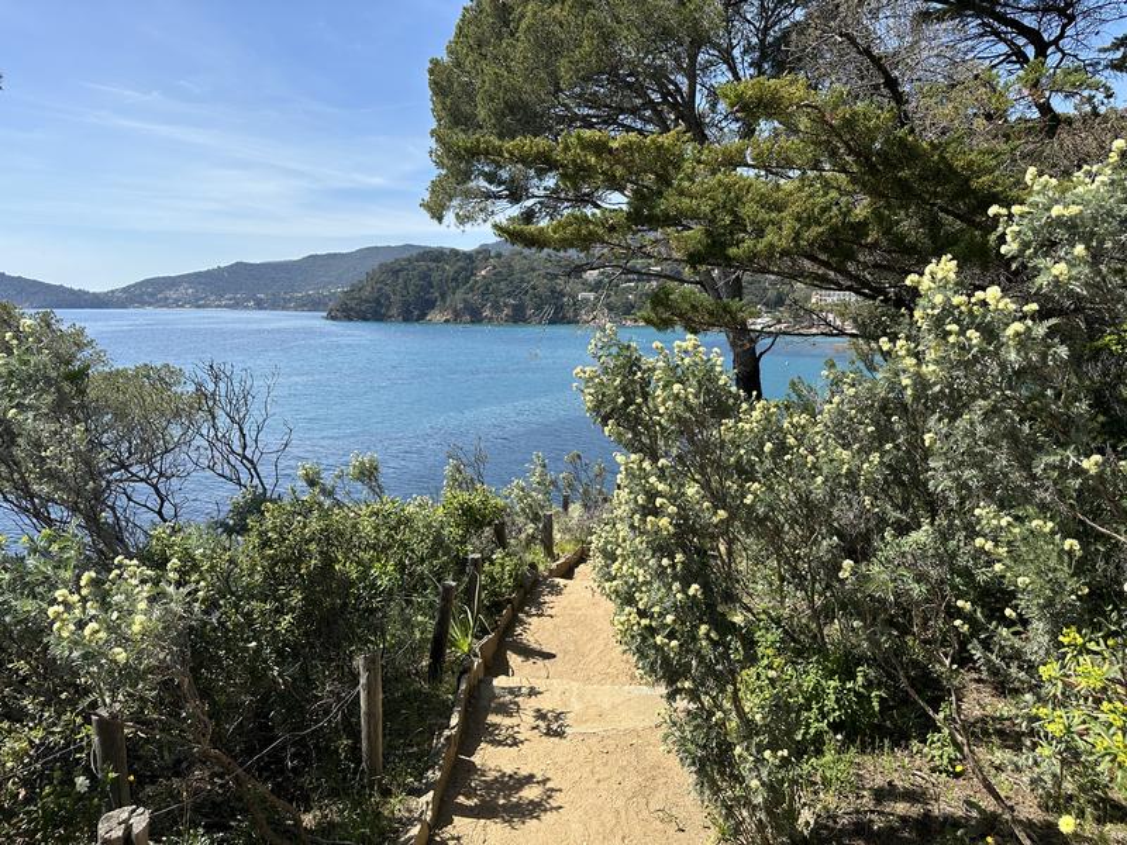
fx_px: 781
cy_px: 422
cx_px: 564
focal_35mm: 24
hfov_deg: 71.6
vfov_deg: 56.8
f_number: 1.78
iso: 80
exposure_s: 1/3356
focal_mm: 6.86
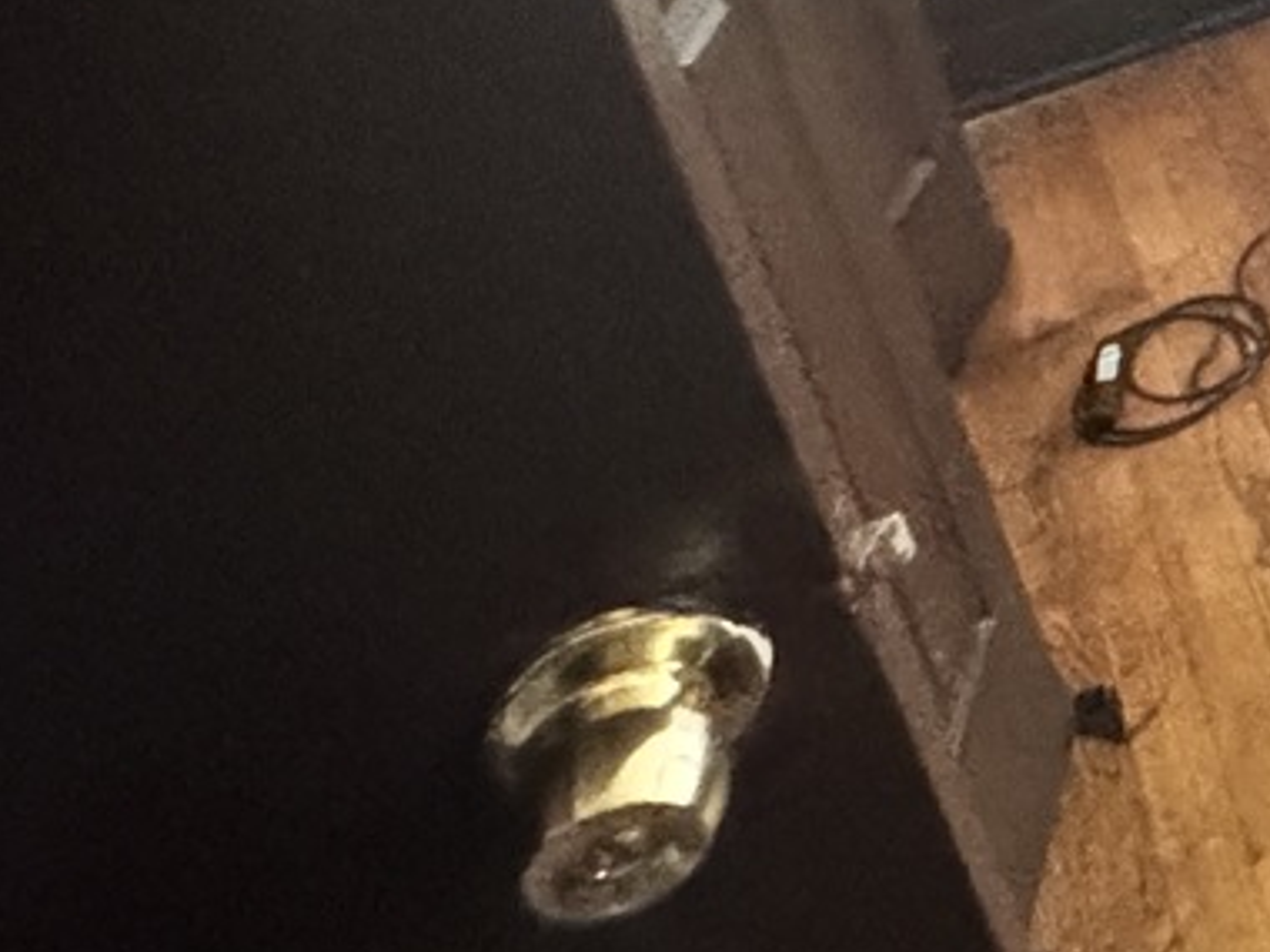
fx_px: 1944
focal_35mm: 53
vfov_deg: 23.4
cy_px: -377
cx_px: 2219
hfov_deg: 22.8
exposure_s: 1/23
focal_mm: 2.22
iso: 2500
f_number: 2.2
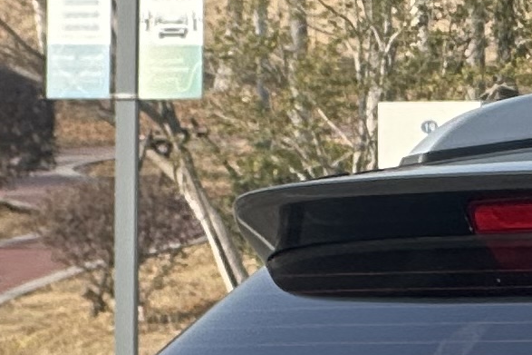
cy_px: 517
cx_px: 1472
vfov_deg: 2.5
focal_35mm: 550
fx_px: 8125
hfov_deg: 3.7
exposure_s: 1/328
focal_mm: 9
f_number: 2.8
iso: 32
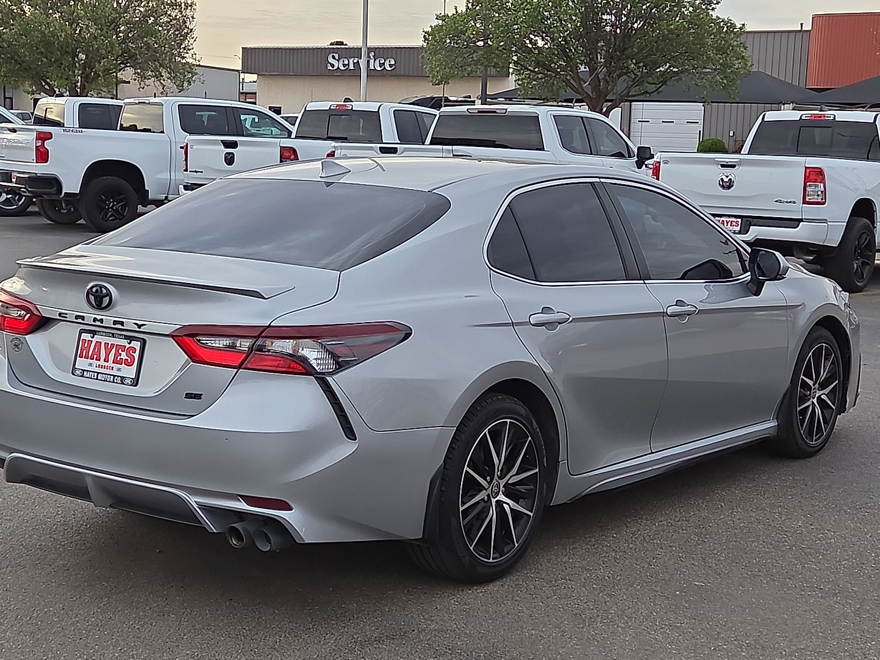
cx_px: 418
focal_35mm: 61
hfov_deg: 31.7
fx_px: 1551
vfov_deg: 24.0
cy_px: 337
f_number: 1.8
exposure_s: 1/435
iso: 25
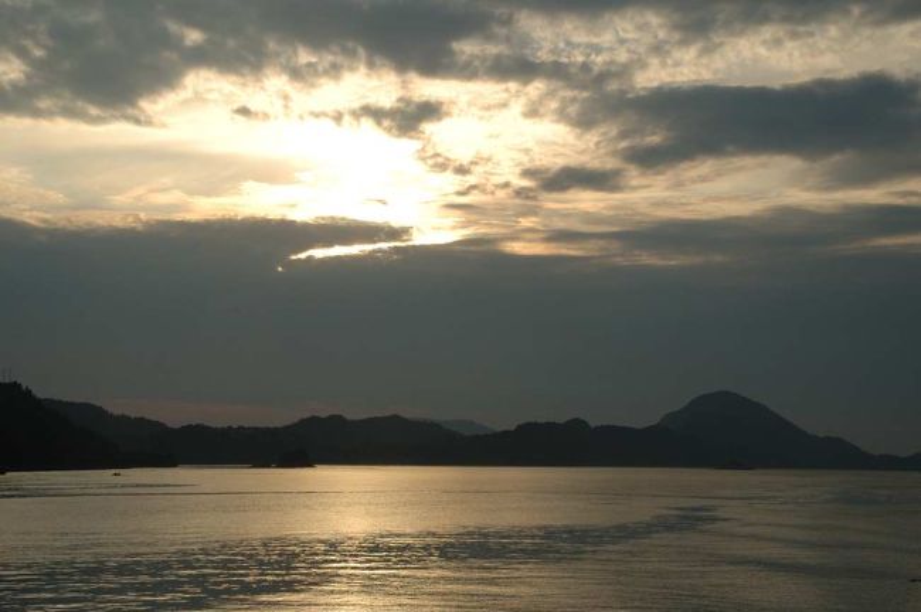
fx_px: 1840
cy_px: 306
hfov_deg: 28.1
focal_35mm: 72
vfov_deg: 18.9
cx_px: 460
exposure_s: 1/320
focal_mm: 48
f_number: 13
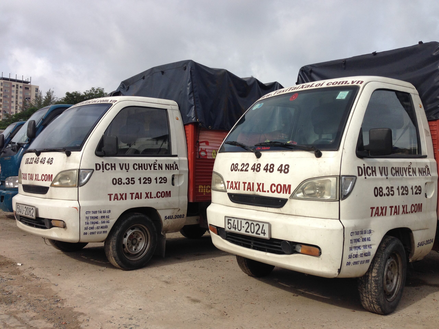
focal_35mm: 33
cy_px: 164
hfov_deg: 55.4
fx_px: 419
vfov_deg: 42.9
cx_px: 220
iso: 50
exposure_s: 1/1506
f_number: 2.4
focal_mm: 4.12
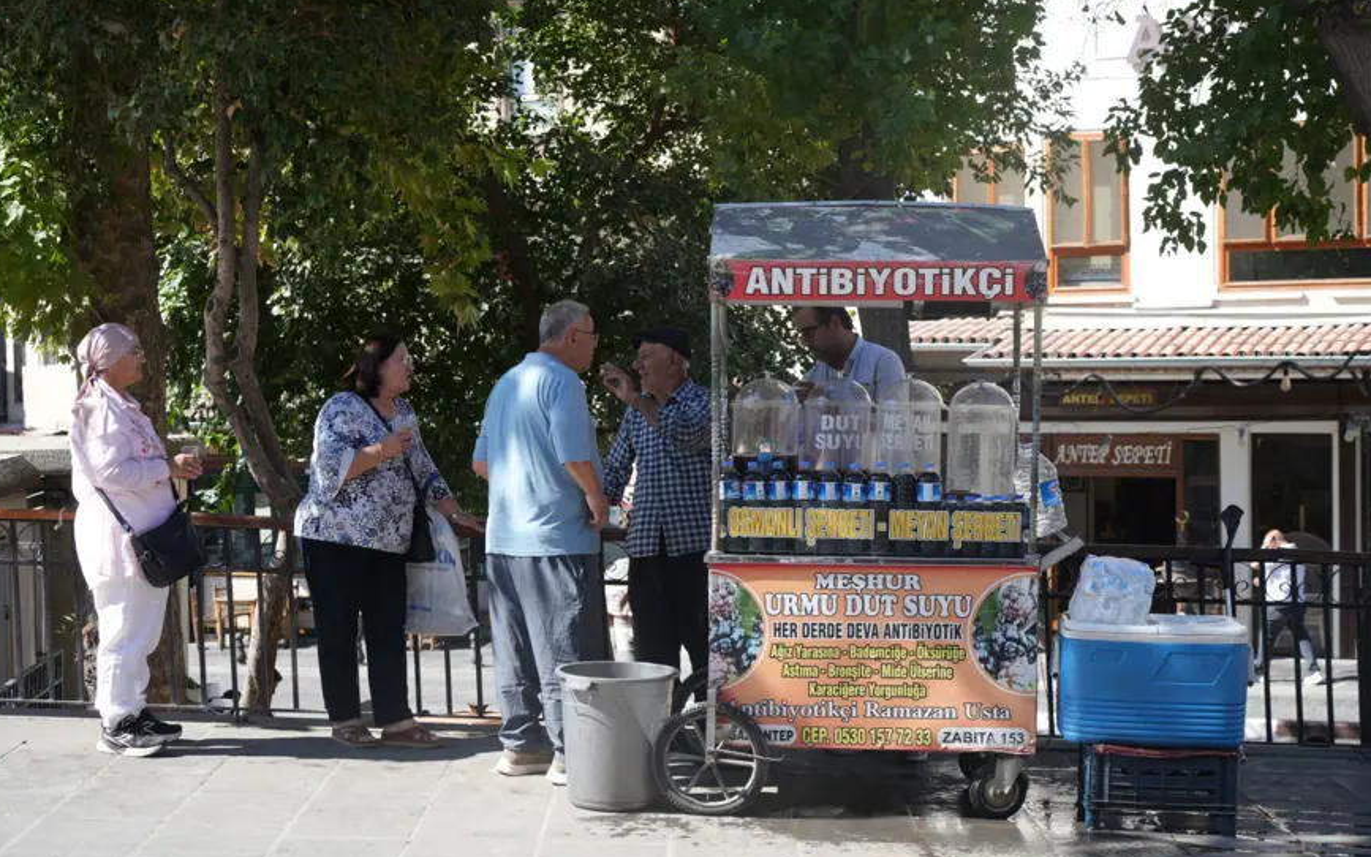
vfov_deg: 21.3
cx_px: 678
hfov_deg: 33.5
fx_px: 2279
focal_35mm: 61
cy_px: 419
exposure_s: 1/250
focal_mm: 59
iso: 100
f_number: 5
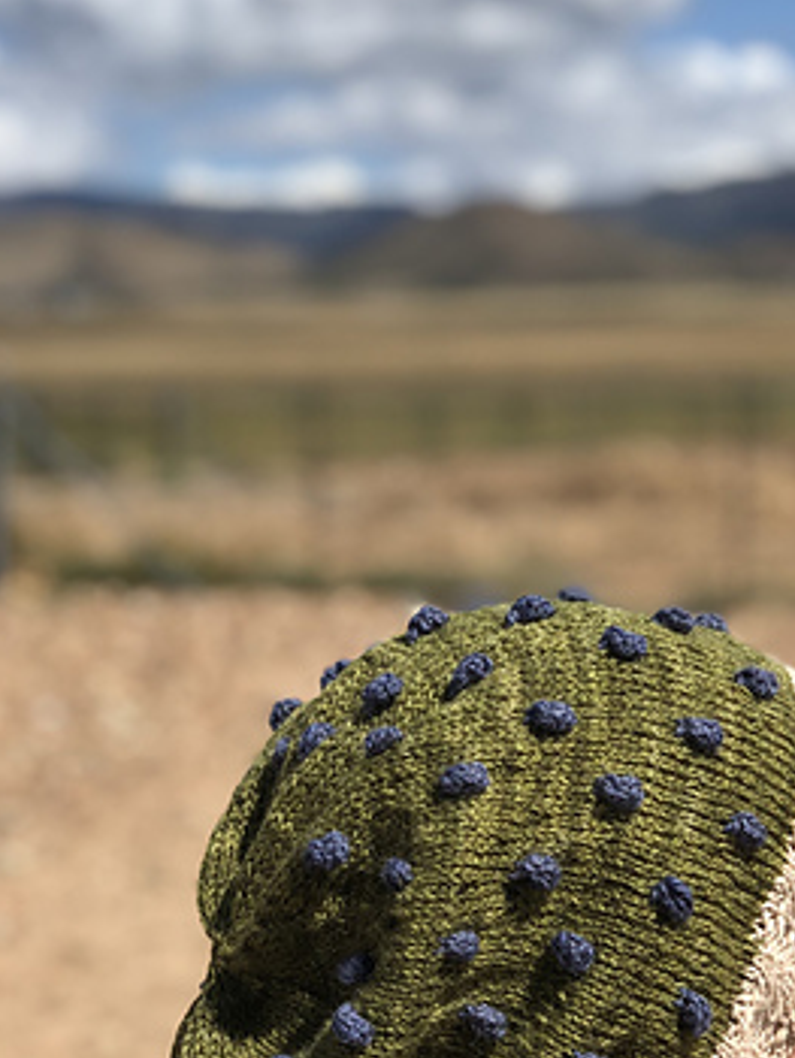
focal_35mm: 95
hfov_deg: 15.4
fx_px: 2906
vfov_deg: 20.6
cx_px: 707
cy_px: 659
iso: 16
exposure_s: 1/1567
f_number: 2.4
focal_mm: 6
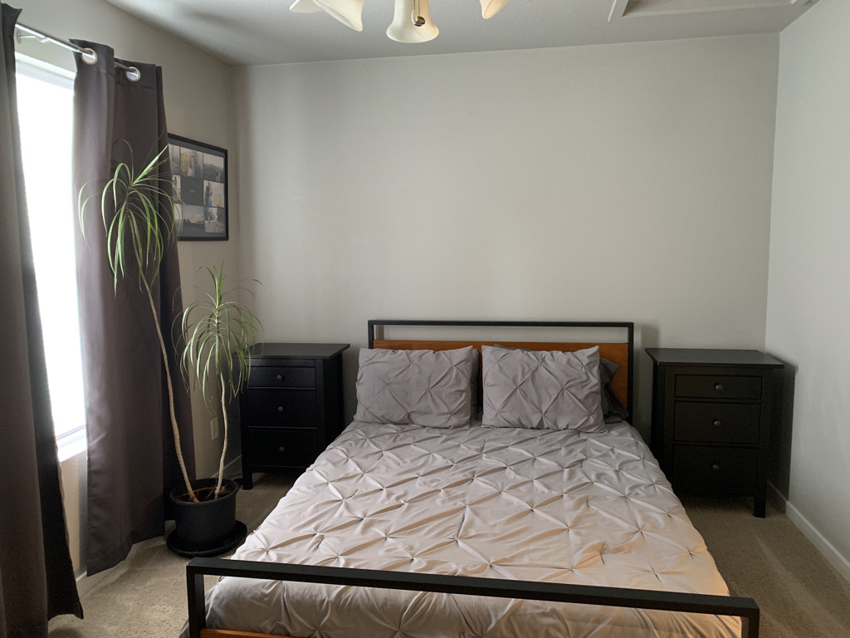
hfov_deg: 67.3
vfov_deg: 53.1
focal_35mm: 26
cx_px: 425
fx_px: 638
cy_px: 319
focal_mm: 4.25
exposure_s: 1/30
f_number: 1.8
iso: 500
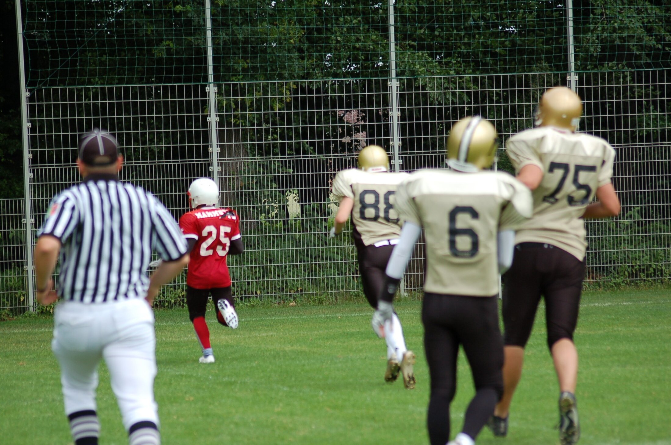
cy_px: 222
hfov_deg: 11.4
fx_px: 3349
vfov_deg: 7.6
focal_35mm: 180
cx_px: 336
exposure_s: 1/1000
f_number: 4.2
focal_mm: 120
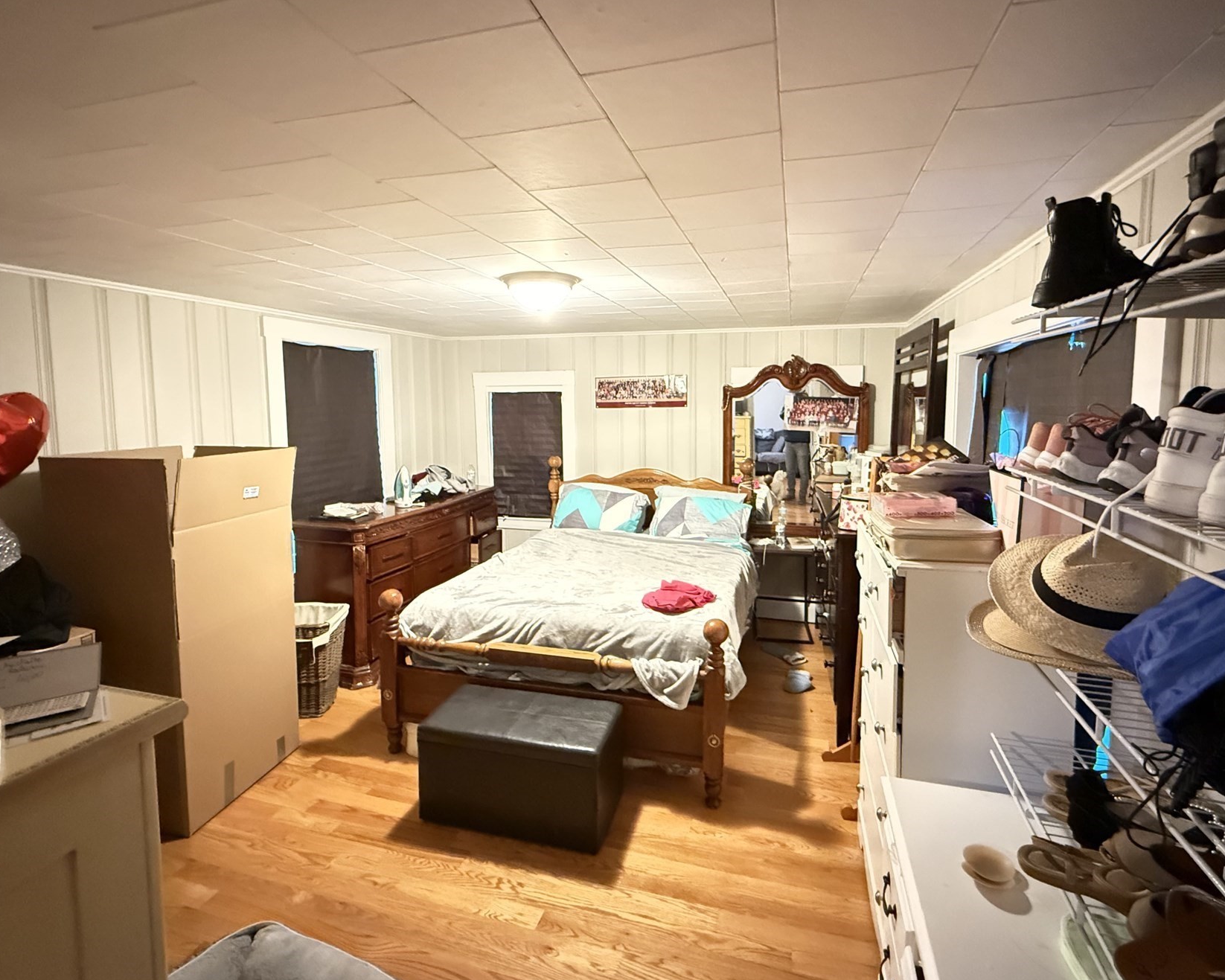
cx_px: 624
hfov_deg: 89.6
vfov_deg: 76.8
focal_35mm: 17
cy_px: 451
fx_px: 616
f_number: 2.2
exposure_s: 1/24
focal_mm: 2.22
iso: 2500
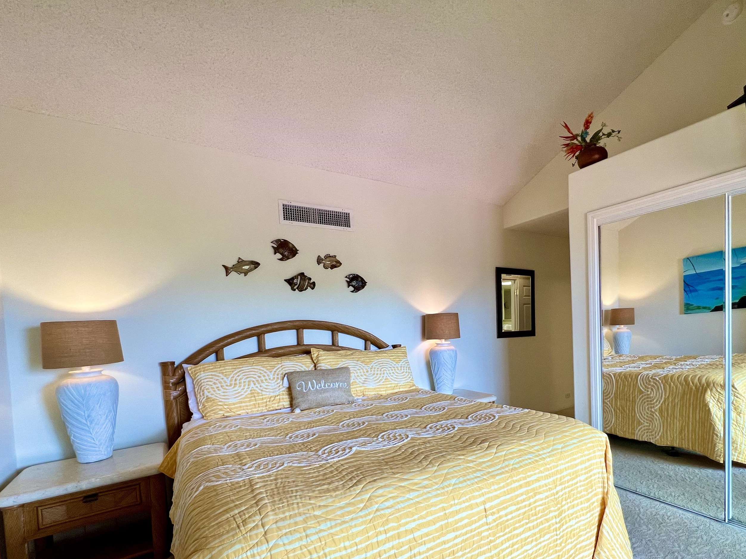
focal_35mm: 16
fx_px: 345
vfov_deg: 77.0
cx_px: 425
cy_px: 343
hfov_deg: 93.9
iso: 80
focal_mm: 1.57
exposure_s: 1/120
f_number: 1.8
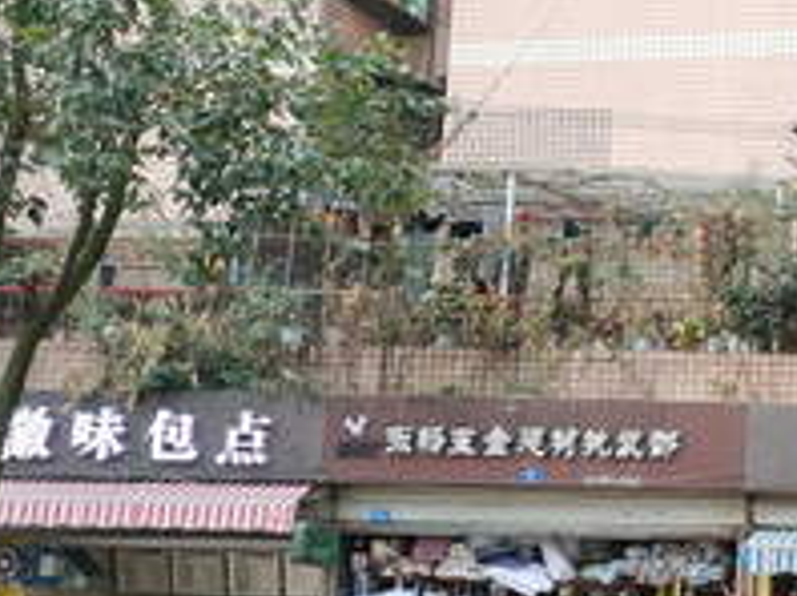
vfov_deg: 15.1
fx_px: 2231
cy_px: 451
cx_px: 1143
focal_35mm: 97
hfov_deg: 18.3
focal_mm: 4.5
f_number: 2
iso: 170
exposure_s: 1/139
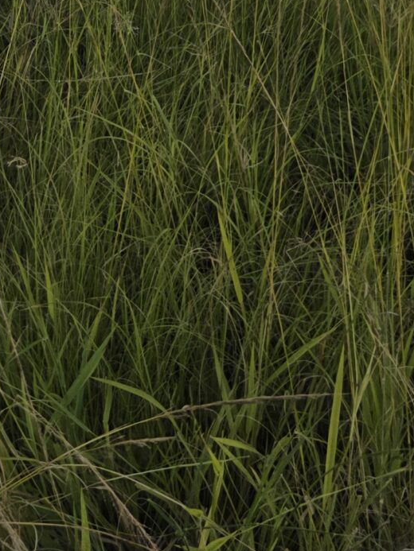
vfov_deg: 18.0
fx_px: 1355
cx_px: 19
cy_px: -464
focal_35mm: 85
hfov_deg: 17.1
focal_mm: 6.3
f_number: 1.7
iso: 32
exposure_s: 1/180
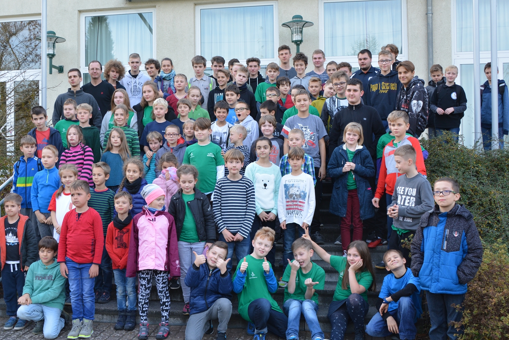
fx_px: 580
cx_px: 223
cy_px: 167
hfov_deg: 47.3
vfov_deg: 32.6
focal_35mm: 41
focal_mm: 22
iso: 400
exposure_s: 1/125
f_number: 5.6
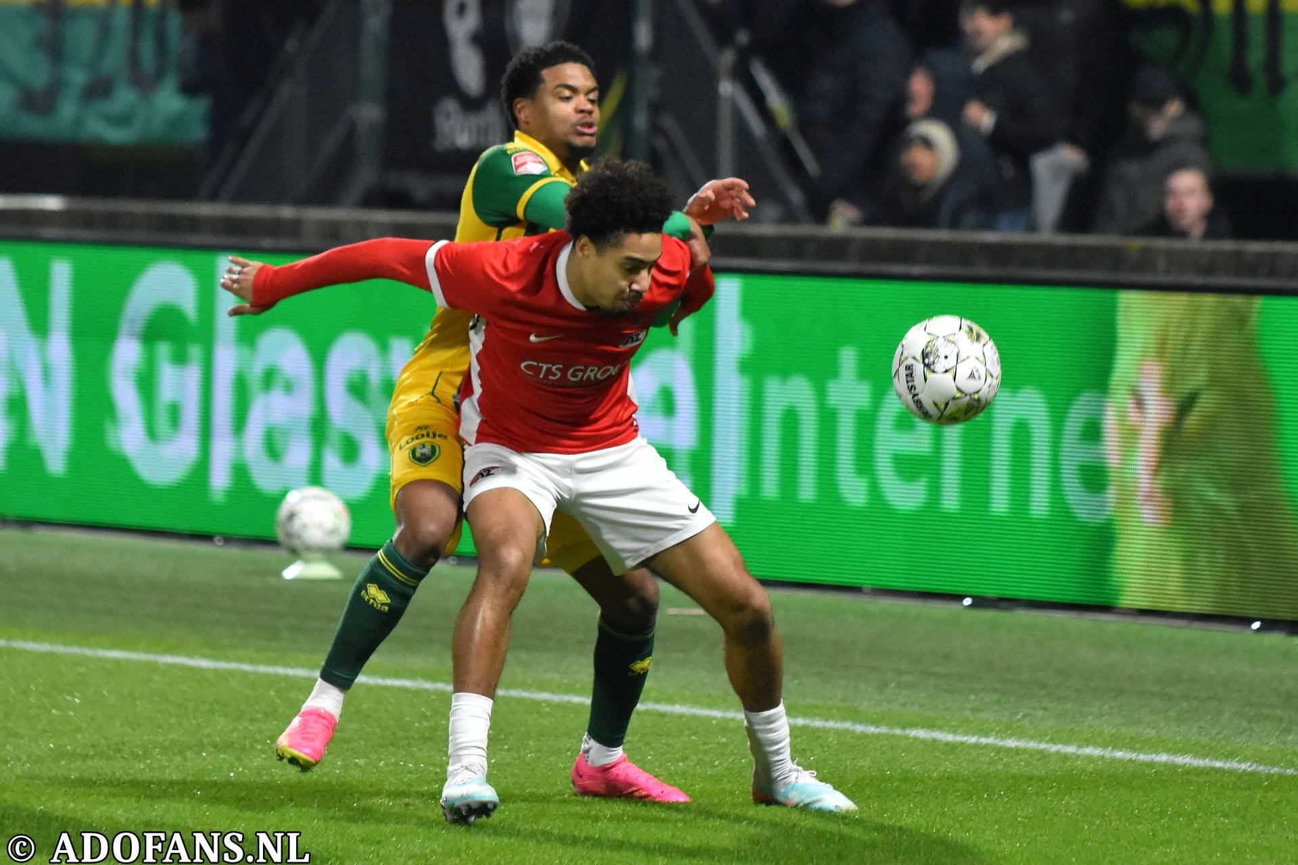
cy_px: 432
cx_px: 649
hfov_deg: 8.1
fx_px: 9193
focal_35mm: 255
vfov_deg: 5.4
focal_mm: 170
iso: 4000
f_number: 2.8
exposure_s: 1/640
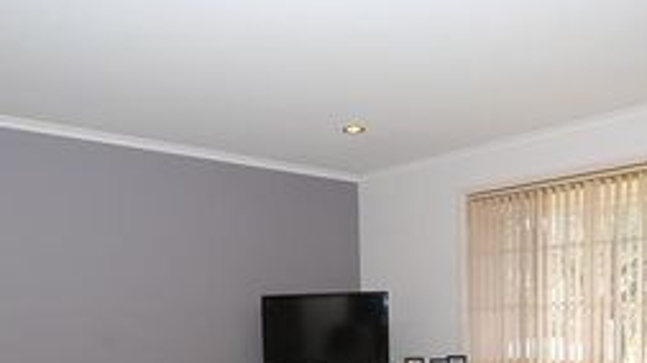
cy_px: 369
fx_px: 651
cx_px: 335
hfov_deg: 52.8
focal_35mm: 38
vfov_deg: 29.0
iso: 200
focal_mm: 13
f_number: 4
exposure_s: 1/60
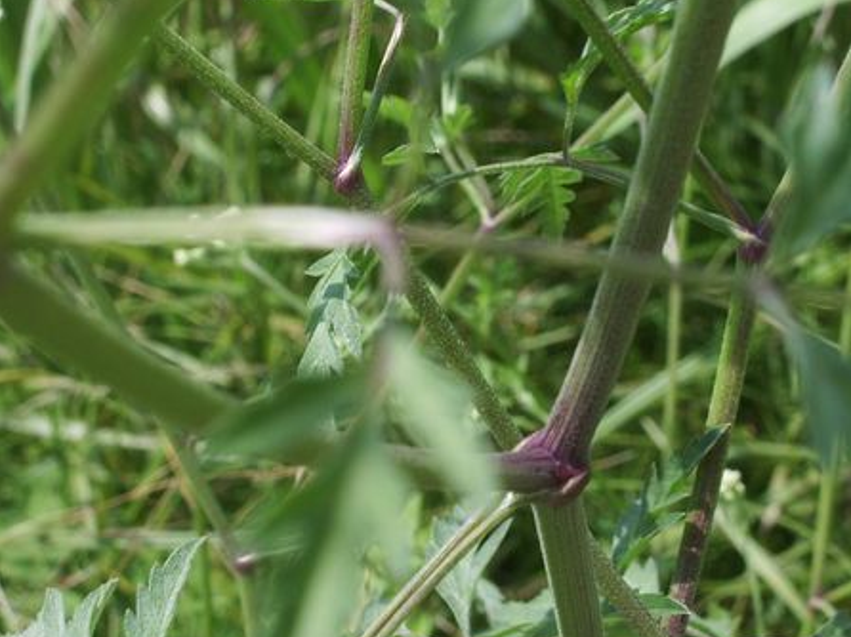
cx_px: 456
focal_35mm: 89
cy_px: 263
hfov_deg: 22.0
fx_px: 2187
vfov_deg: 16.6
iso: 50
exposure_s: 1/200
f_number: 5.6
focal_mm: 10.2
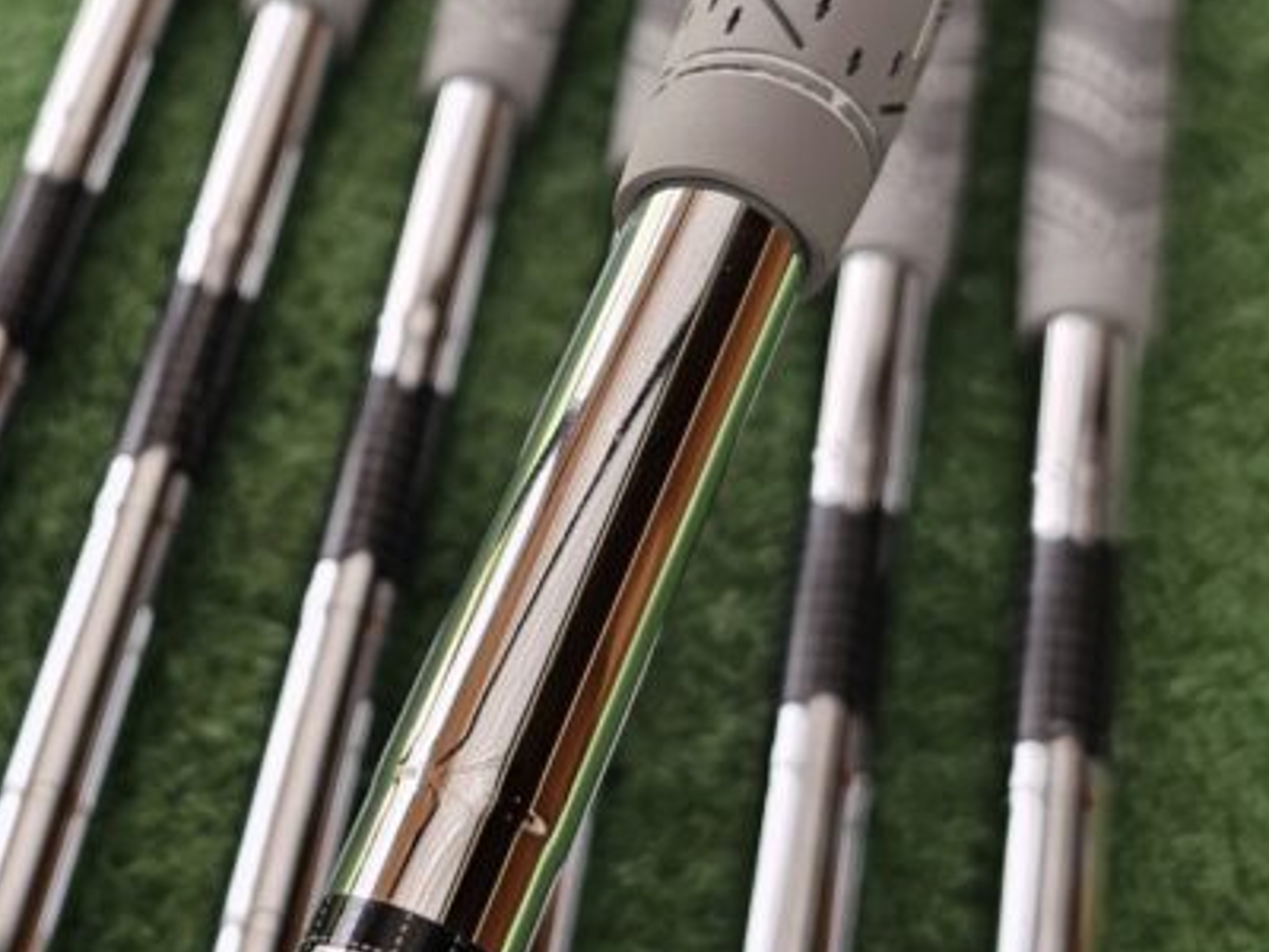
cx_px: 282
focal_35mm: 46
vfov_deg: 31.4
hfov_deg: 39.8
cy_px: 368
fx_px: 1686
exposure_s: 1/100
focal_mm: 6.3
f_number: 1.7
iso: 25
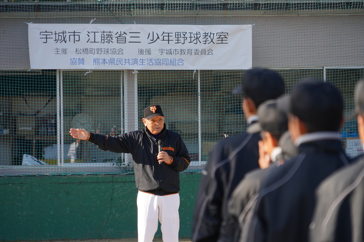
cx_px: 182
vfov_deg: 6.4
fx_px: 2183
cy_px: 121
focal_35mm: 216
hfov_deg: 9.5
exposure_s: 1/640
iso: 500
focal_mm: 216
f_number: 7.1
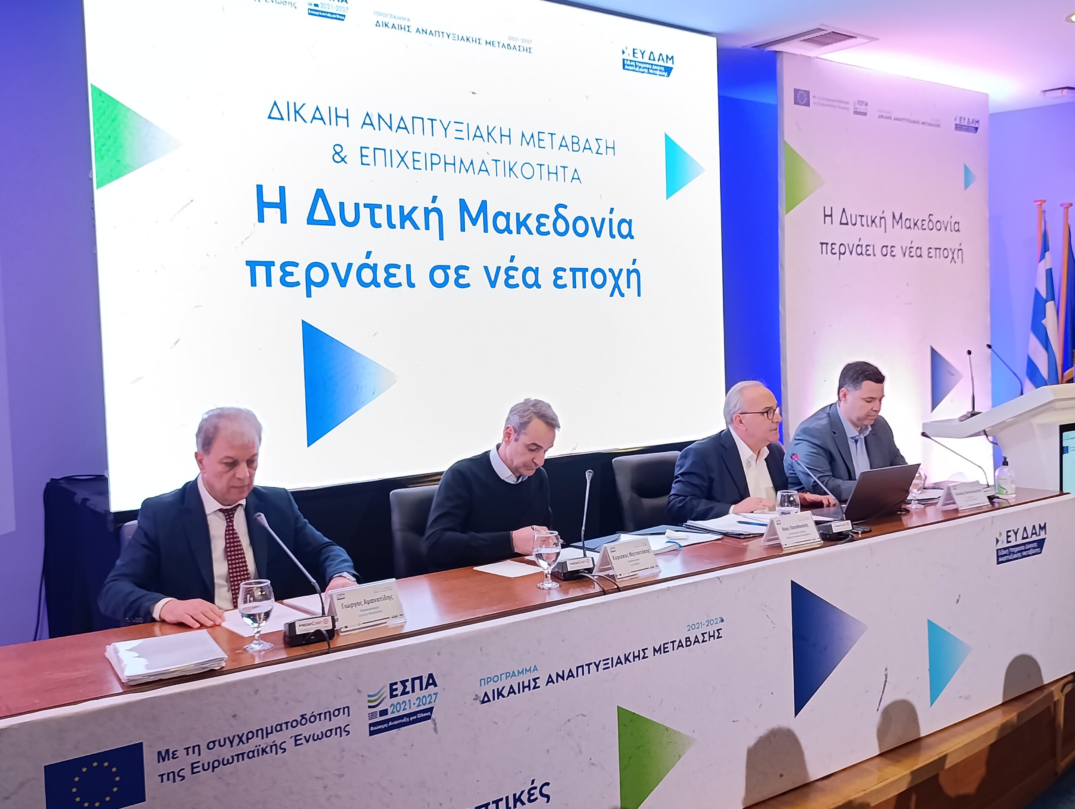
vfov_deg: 59.0
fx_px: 715
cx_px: 538
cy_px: 404
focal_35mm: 23
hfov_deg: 73.8
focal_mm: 6.14
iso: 1000
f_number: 1.6
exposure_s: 1/100
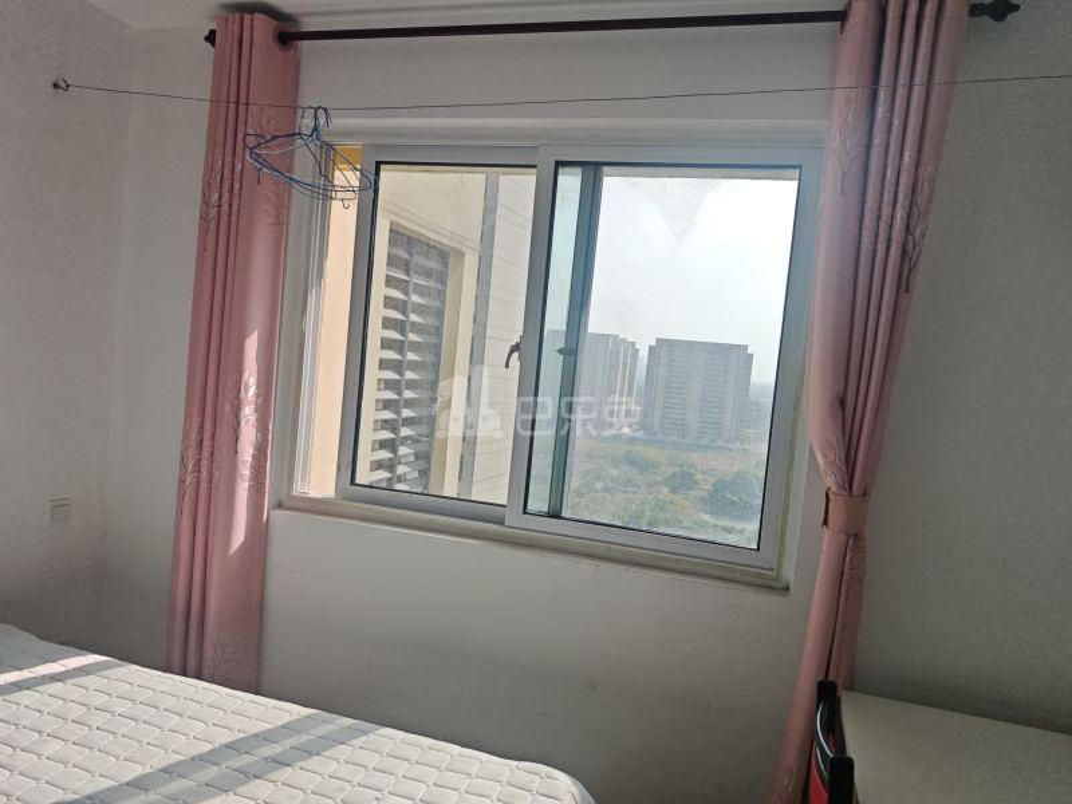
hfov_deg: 71.6
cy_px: 402
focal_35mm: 24
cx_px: 536
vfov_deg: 56.8
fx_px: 743
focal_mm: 6.83
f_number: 1.4
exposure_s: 1/2600
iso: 50
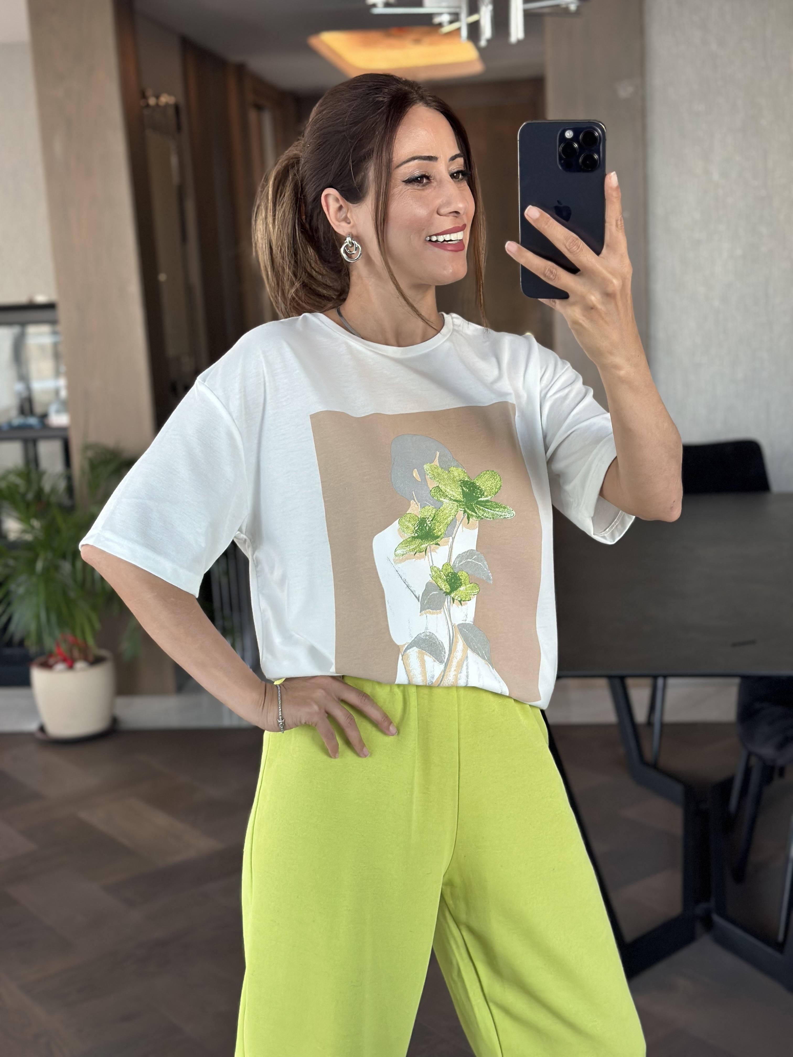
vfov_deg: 39.7
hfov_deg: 30.3
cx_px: 396
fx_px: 1466
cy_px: 528
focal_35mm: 48
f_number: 1.78
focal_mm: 6.86
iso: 160
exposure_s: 1/60
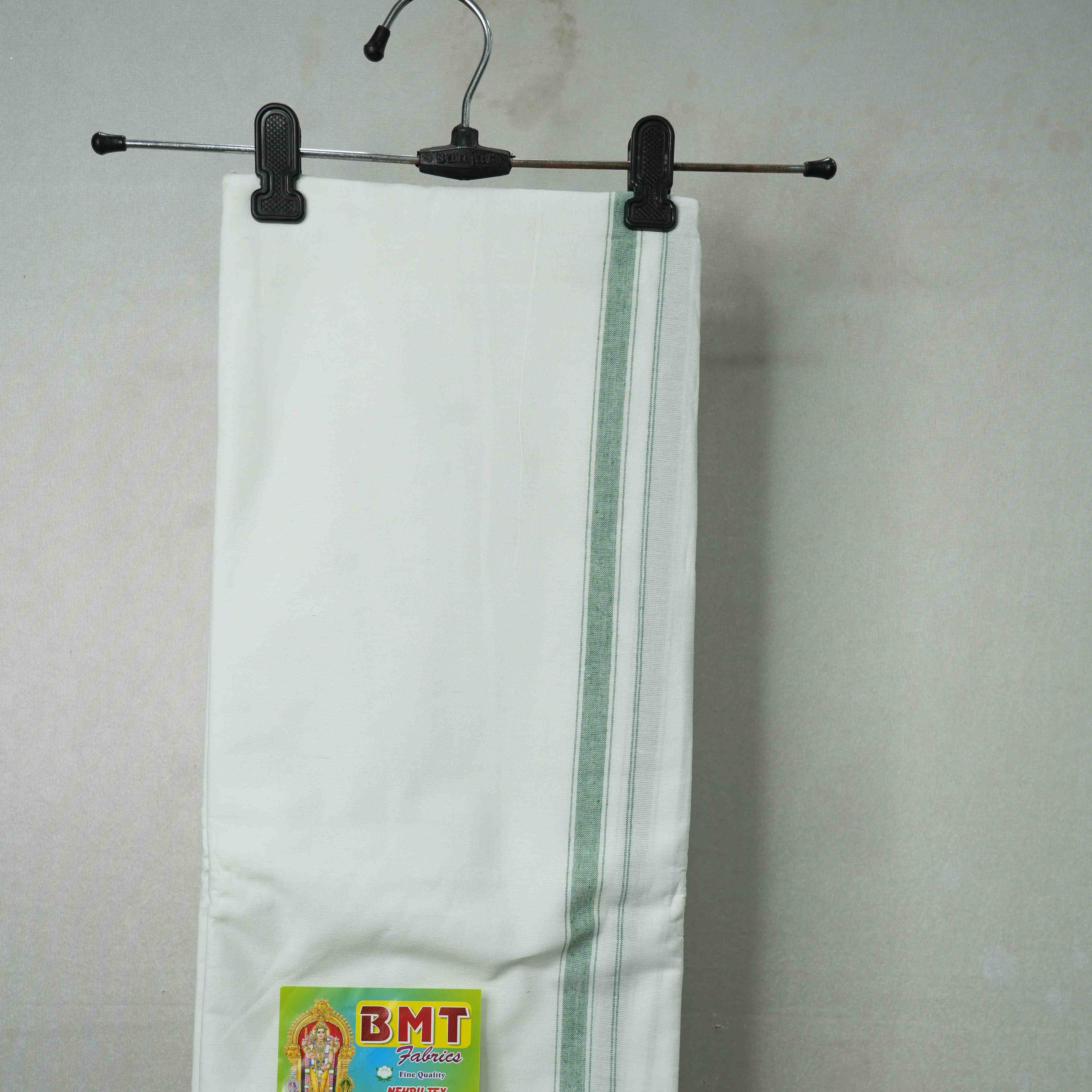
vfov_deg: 36.1
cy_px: 802
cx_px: 547
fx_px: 1642
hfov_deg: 36.8
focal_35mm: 46
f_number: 5.6
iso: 250
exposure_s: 1/60
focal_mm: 36
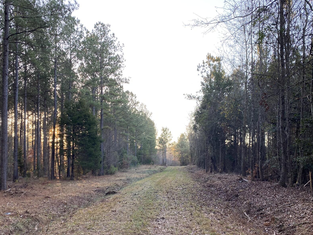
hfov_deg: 53.9
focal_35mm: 34
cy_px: 153
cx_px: 152
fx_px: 307
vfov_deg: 41.4
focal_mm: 4.25
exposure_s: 1/122
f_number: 1.8
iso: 40
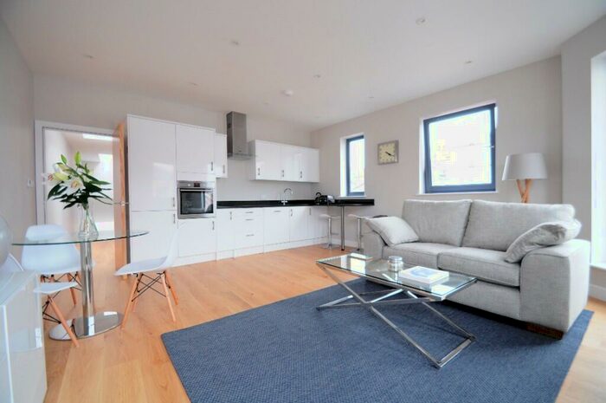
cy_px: 202
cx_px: 303
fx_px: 252
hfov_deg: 100.5
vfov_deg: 77.2
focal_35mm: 15
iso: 500
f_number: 4
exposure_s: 1/60
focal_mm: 10
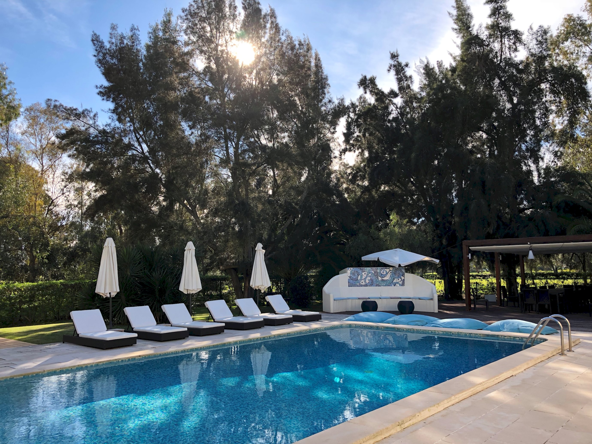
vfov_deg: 49.7
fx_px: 479
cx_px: 296
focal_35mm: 28
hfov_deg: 63.4
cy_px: 222
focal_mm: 4
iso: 20
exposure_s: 1/397
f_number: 1.8
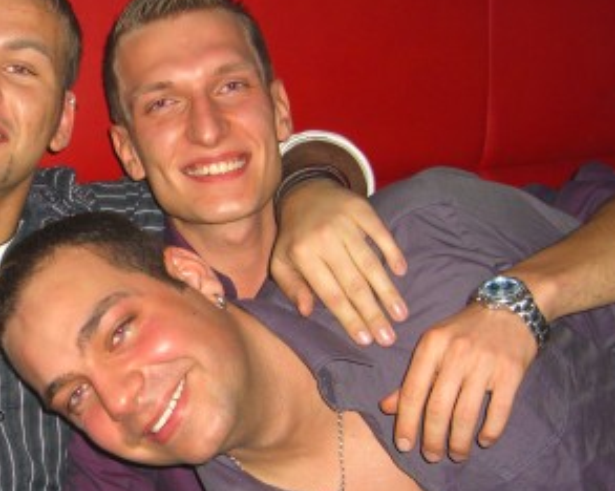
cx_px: 101
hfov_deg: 24.6
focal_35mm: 76
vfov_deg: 20.1
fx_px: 1382
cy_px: 317
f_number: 2.8
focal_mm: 7.9
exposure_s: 1/60
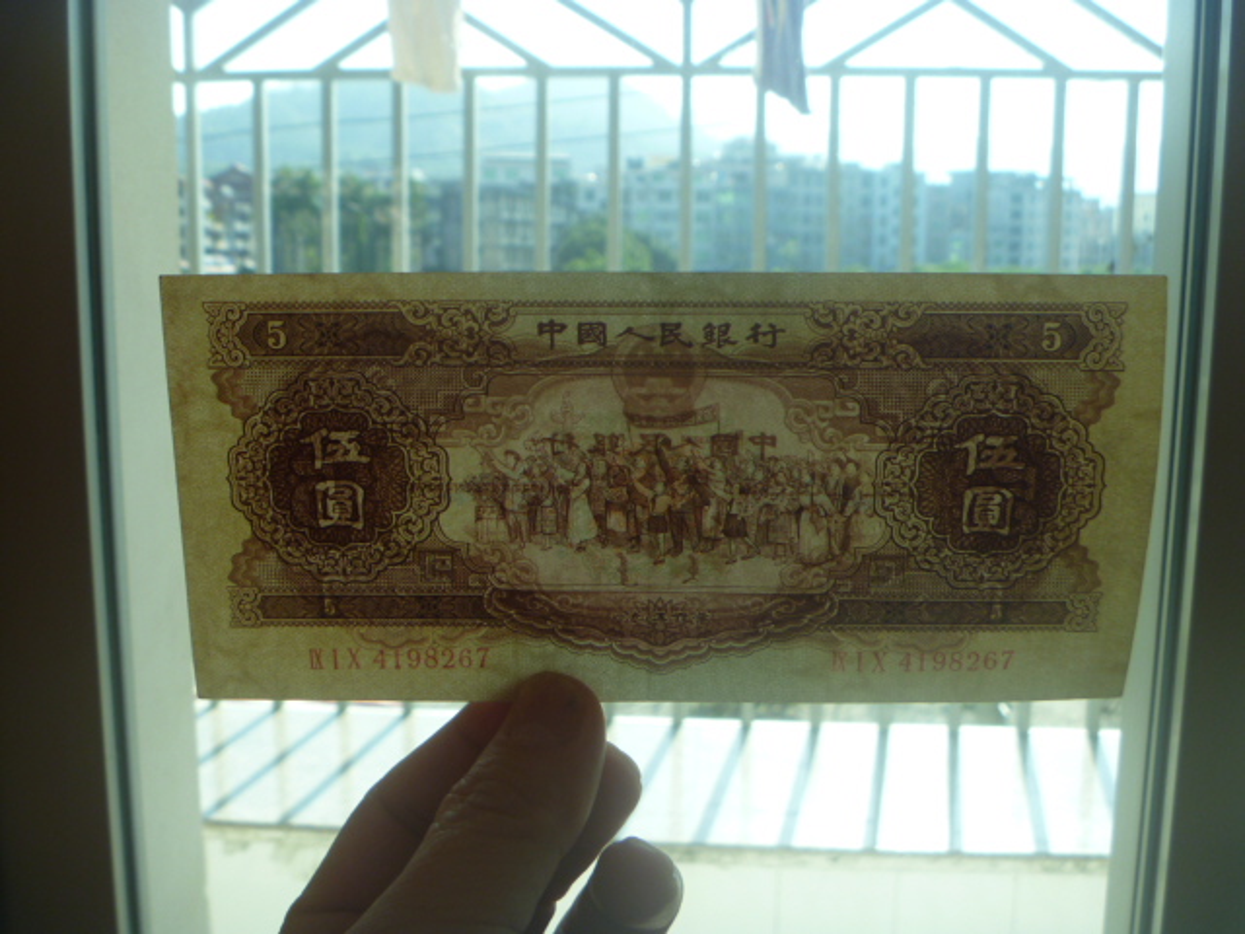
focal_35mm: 35
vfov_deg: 40.7
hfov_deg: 52.6
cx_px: 622
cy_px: 467
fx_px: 1259
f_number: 3.5
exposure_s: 1/160
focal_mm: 6.3
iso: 80
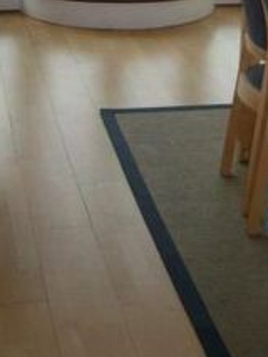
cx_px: 166
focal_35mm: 91
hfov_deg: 16.2
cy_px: -43
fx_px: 938
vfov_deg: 20.5
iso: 80
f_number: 2.8
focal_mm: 6.2
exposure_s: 1/125
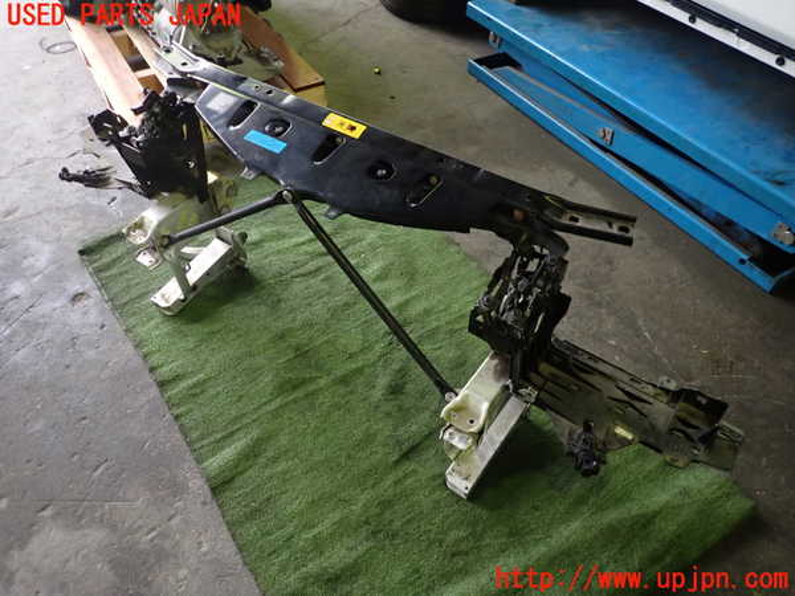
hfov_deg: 69.4
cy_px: 298
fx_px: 574
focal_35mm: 25
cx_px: 398
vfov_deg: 54.9
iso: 320
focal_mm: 4.5
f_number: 2
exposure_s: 1/30
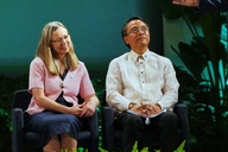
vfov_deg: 2.6
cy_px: -1
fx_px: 3375
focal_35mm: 533
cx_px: 112
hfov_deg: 3.9
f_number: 2.8
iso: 2000
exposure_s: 1/1000
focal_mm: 200
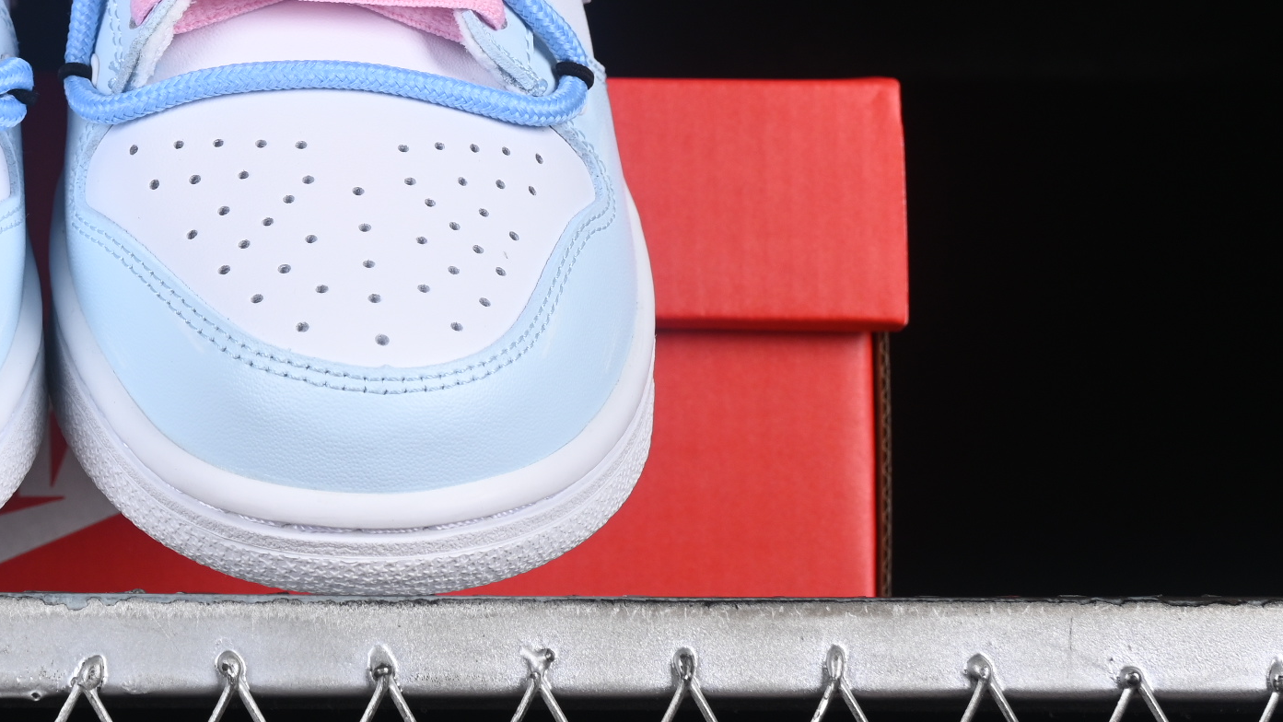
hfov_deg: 13.5
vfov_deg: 7.7
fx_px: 5342
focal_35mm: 157
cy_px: 81
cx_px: 12
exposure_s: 1/80
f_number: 8
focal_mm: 50
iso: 160
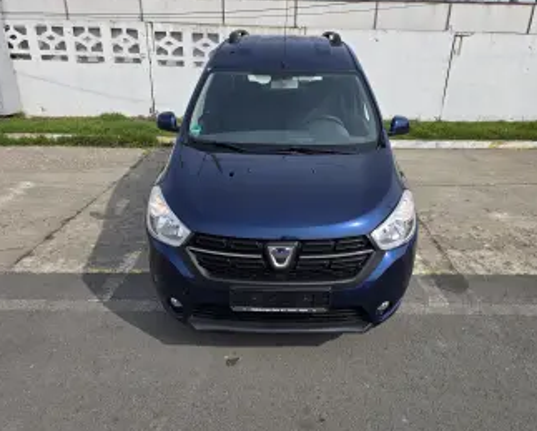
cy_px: 220
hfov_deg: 68.0
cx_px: 283
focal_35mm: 25
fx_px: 398
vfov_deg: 56.9
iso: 80
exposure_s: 1/5447
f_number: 1.7
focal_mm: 6.3
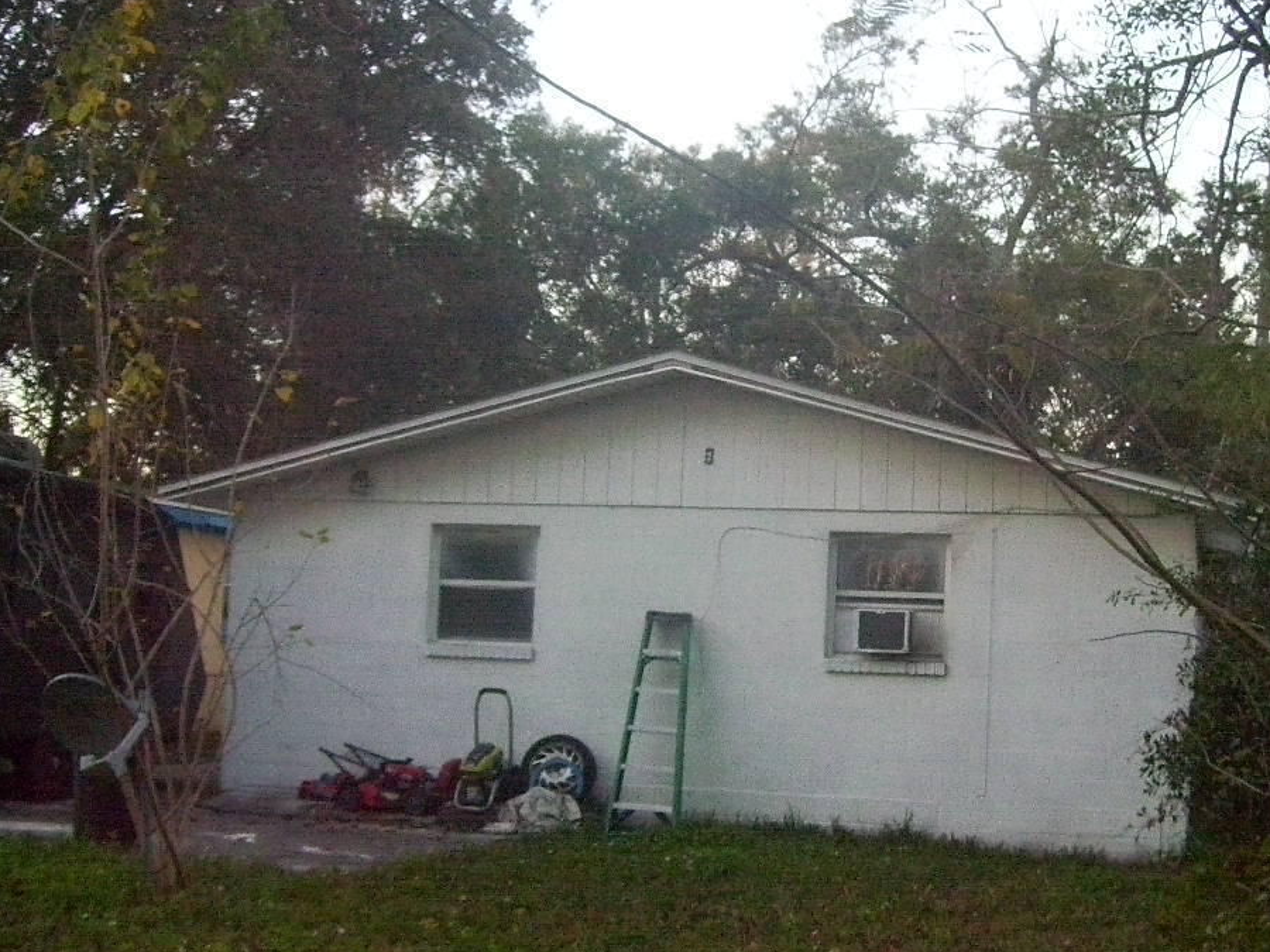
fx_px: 1761
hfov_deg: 39.4
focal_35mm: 48
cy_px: 553
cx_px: 800
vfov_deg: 30.2
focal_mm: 6
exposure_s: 1/320
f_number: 2.7
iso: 800
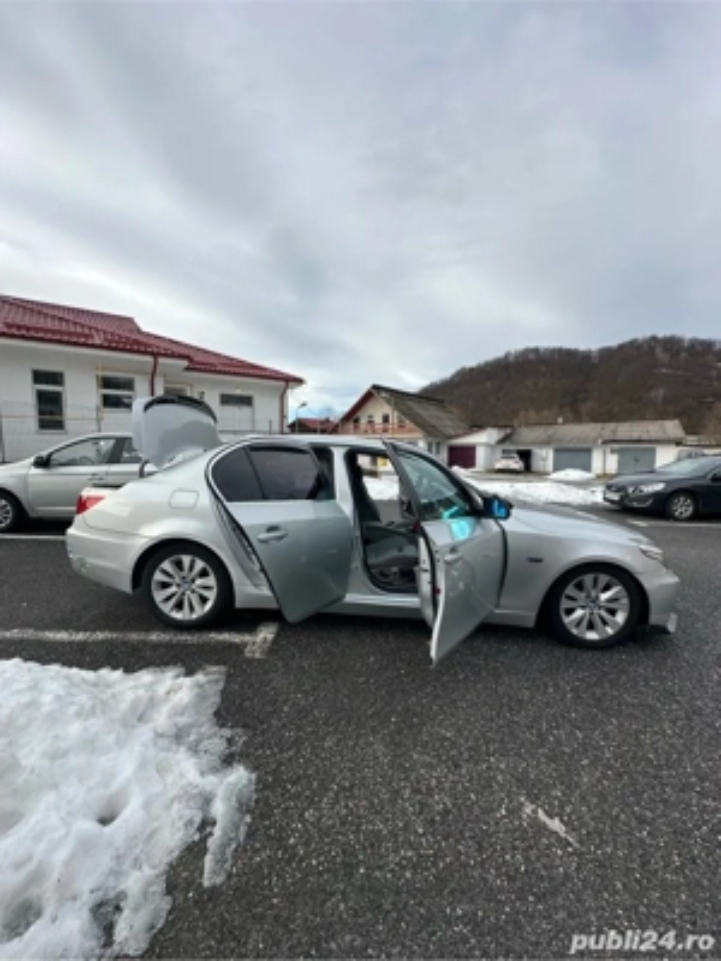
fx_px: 389
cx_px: 360
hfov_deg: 85.7
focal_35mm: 14
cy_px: 480
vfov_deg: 102.1
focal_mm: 2.22
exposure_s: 1/1511
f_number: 2.2
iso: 50
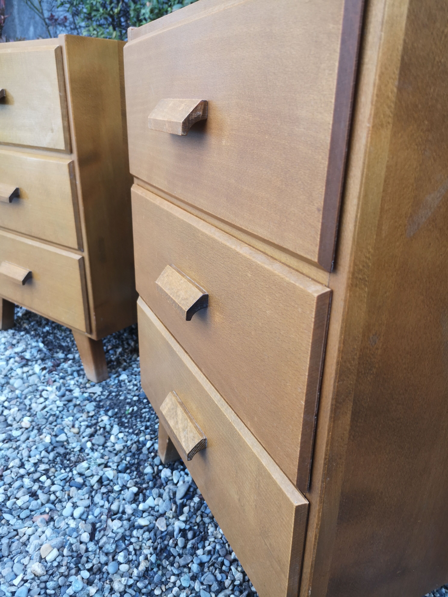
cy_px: 298
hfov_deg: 51.4
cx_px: 224
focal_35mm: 27
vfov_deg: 65.3
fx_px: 466
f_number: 1.8
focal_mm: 3.95
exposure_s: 1/100
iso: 50
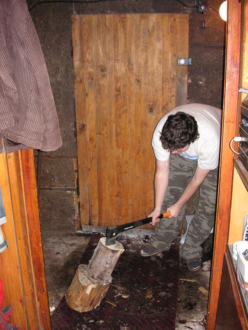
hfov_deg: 38.7
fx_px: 353
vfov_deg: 50.1
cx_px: 124
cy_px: 165
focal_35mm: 37
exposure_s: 1/45
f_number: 2.8
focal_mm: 6.1
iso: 160
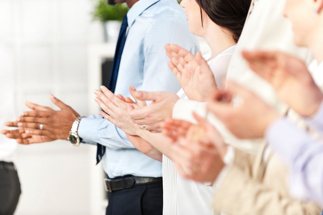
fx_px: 1390
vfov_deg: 8.8
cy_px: 108
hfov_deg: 13.3
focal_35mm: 155
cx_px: 162
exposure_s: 1/200
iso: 100
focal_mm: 155
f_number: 3.5
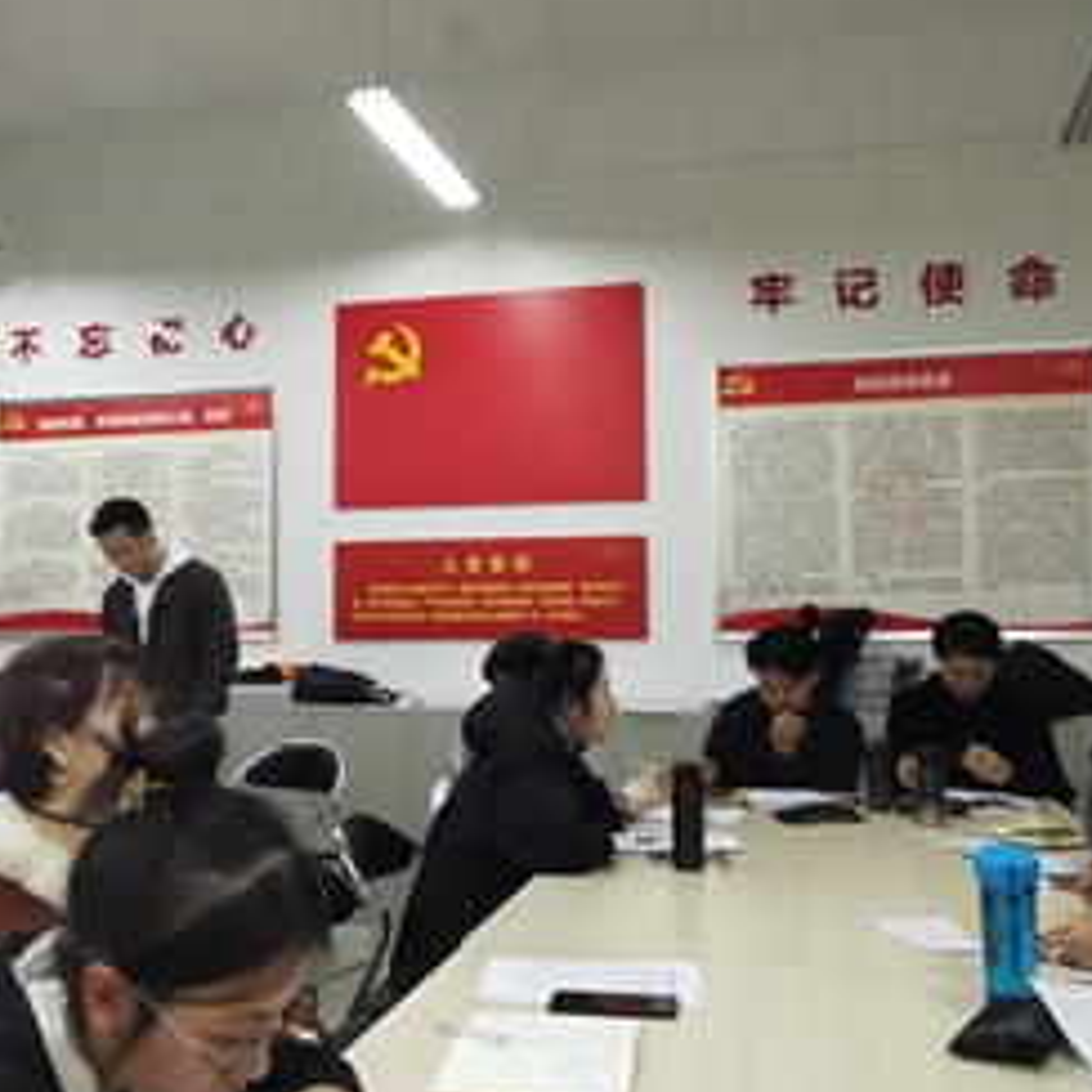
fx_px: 1321
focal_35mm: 37
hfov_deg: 44.8
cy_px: 506
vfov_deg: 44.9
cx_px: 479
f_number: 2.2
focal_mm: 2.26
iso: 320
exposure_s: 1/33.3
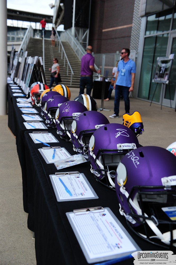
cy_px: 132
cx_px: 88
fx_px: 257
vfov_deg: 54.5
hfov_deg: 37.8
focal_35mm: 35
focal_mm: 35
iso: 400
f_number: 4
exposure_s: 1/2500
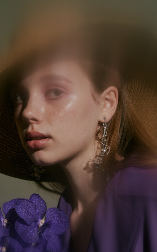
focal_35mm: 88
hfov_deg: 14.8
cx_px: 85
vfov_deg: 23.5
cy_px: 142
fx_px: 603
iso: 200
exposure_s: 1/200
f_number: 5
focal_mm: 61
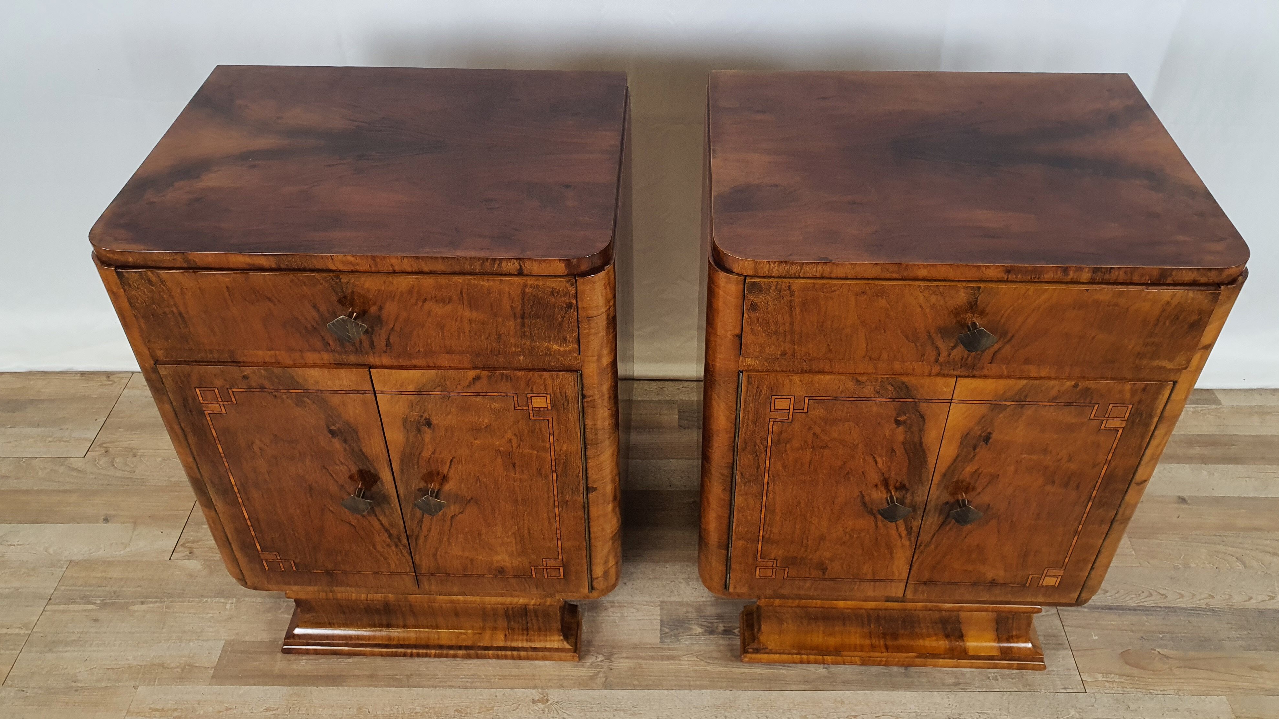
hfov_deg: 66.1
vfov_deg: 40.0
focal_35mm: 29
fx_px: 983
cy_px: 286
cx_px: 638
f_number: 2.4
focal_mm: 4.3
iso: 200
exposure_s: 1/50
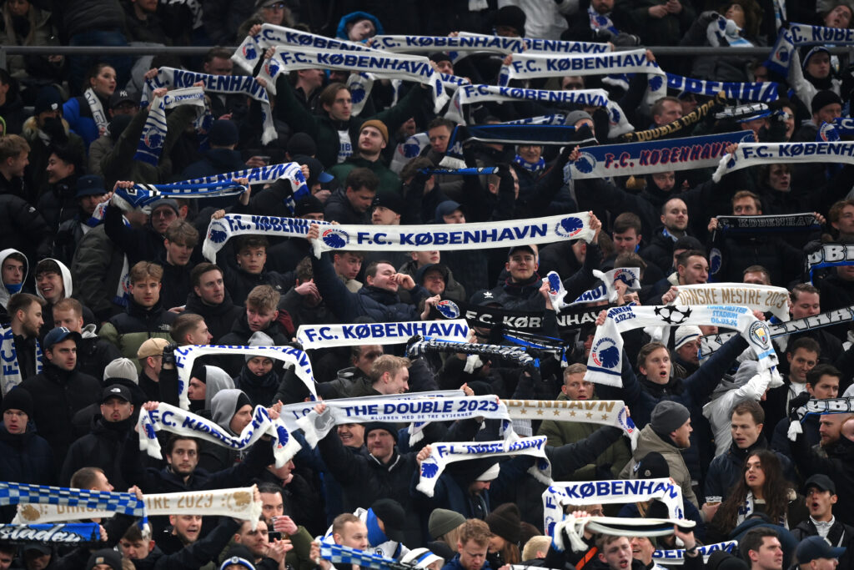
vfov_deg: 3.4
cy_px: 285
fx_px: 9490
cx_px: 427
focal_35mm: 400
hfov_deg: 5.2
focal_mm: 400
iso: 2000
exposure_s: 1/1000
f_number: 2.8
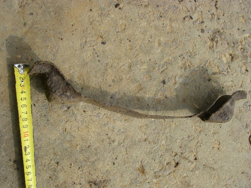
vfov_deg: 36.8
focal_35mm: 39
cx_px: 125
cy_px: 94
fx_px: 283
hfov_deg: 47.9
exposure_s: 1/100
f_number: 6.6
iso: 64
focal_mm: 6.3
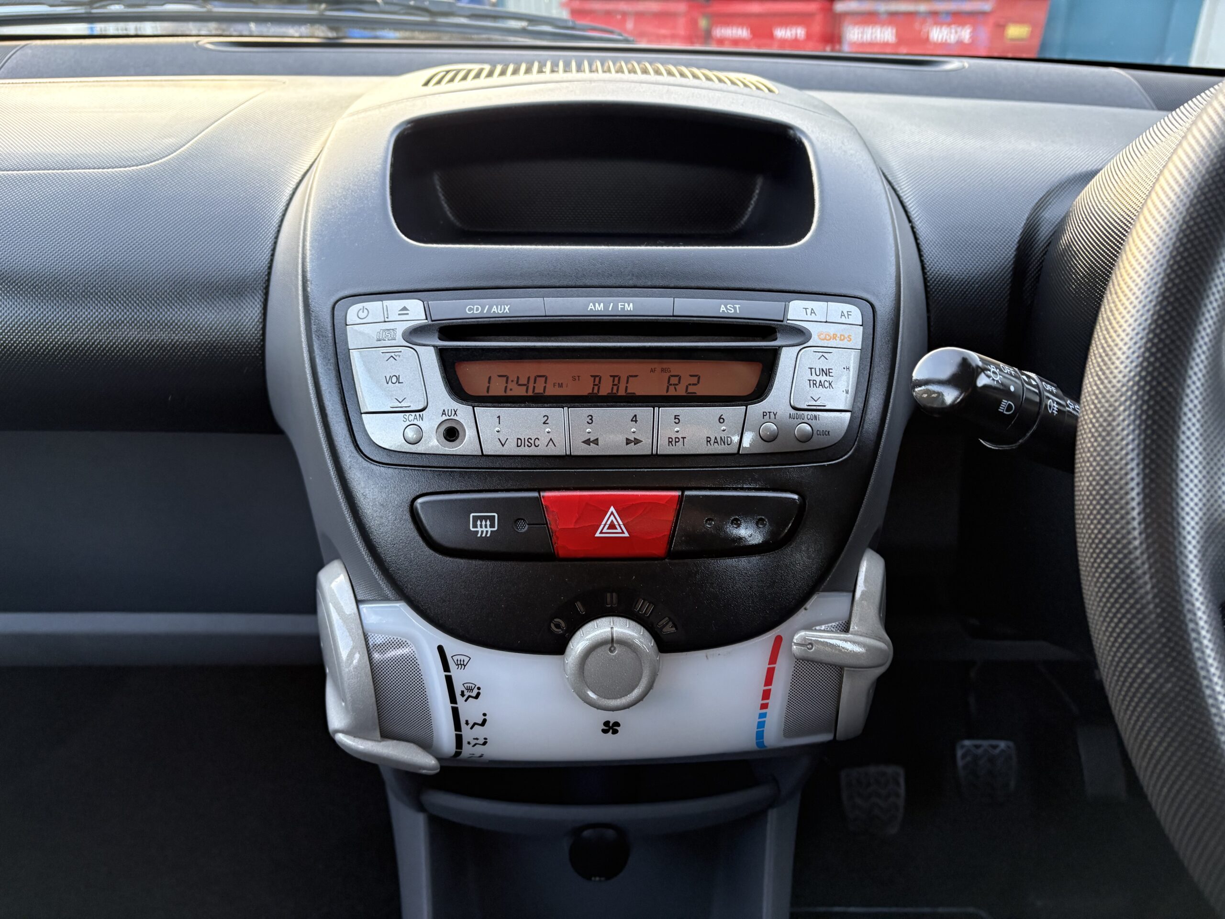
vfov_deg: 53.1
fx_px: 920
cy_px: 460
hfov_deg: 67.3
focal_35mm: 26
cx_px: 612
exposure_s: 1/60
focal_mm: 5.96
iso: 200
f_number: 1.6
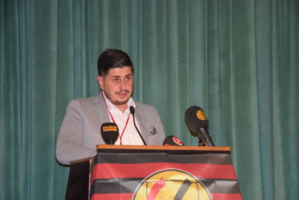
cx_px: 150
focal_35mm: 105
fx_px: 872
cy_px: 100
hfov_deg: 19.5
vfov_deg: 13.0
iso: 1600
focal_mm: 70
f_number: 5.6
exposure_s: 1/60
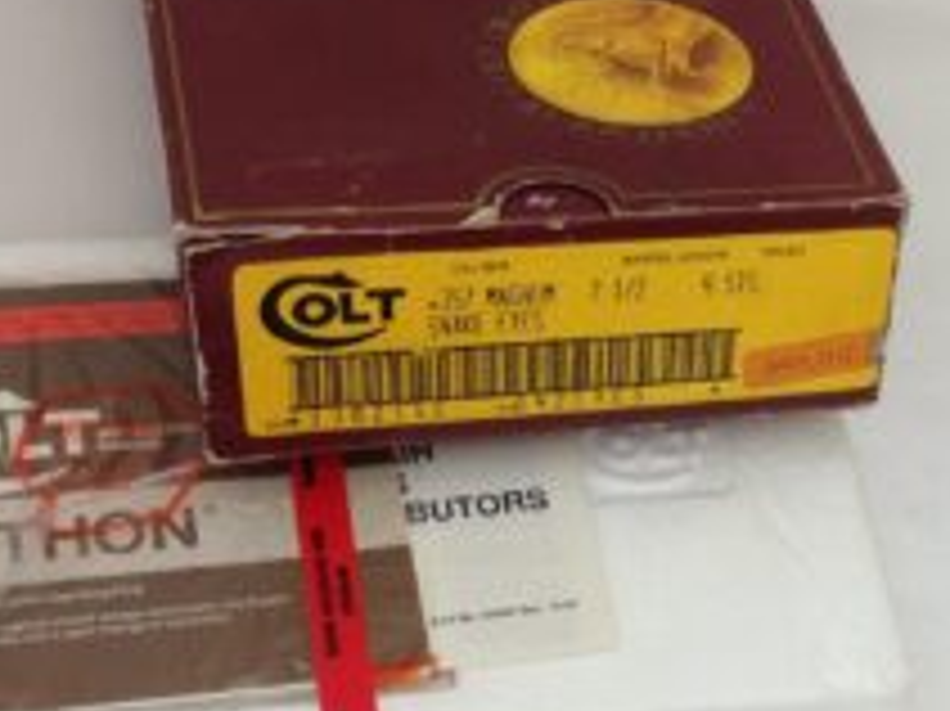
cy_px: 657
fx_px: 2578
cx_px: 977
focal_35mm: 94
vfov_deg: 15.5
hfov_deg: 20.2
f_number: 2.4
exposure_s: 1/60
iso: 50
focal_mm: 4.12
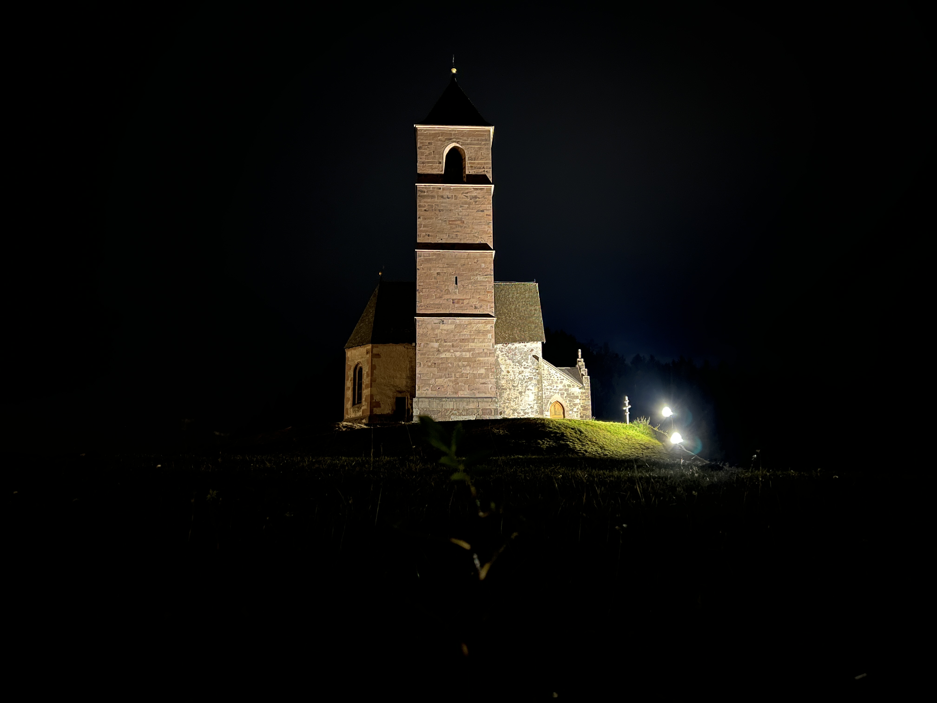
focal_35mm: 26
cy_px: 352
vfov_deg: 53.1
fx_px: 704
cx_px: 468
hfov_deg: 67.3
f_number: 1.5
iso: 500
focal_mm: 5.7
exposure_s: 1/2
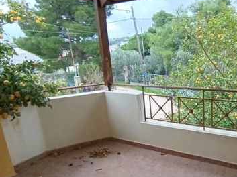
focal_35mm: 32
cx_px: 172
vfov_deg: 43.9
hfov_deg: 54.7
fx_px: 219
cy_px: 103
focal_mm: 1.65
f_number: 2.2
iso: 125
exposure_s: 1/99.9
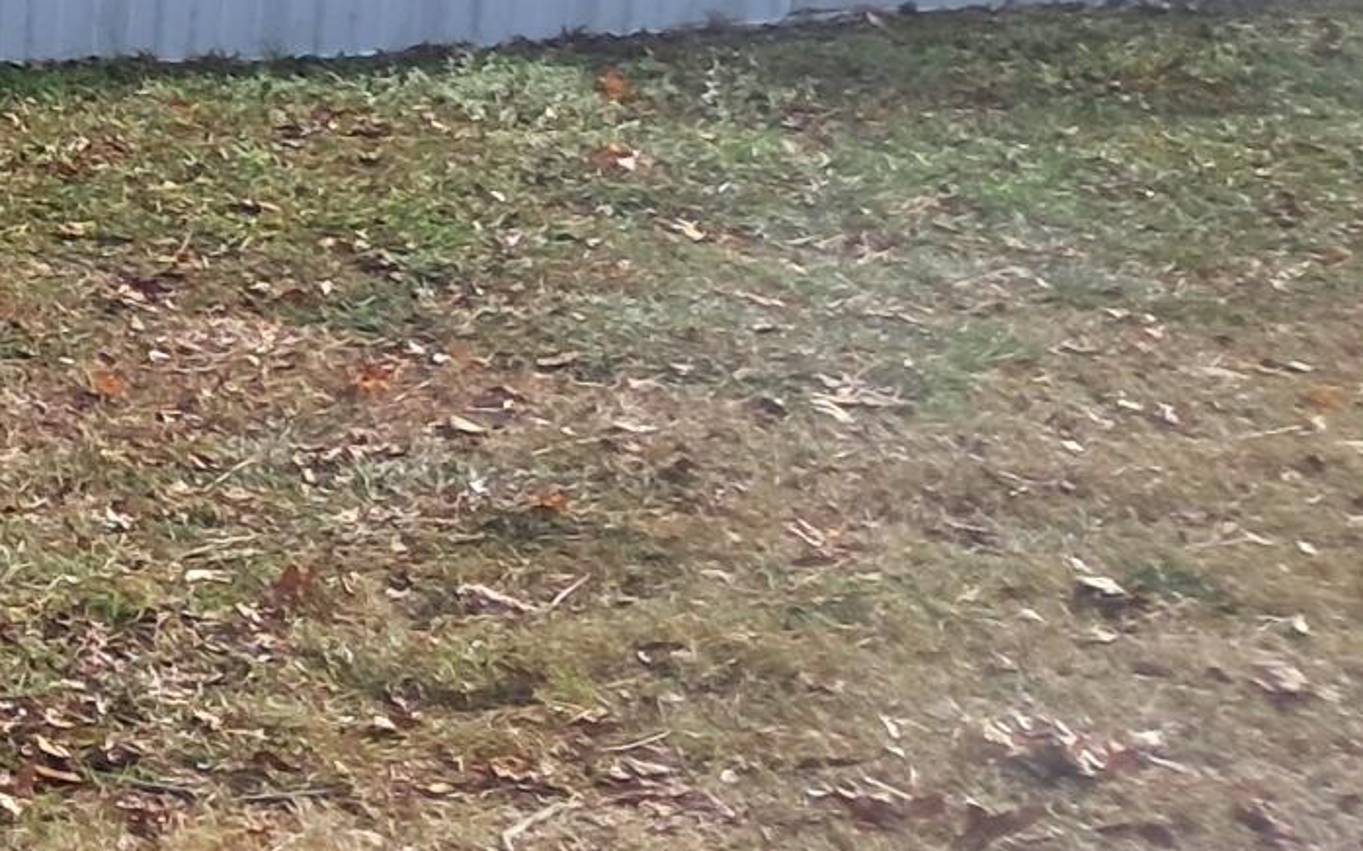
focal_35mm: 123
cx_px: -1244
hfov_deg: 14.5
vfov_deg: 10.3
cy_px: -400
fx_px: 4568
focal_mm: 4
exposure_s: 1/277
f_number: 1.8
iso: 50
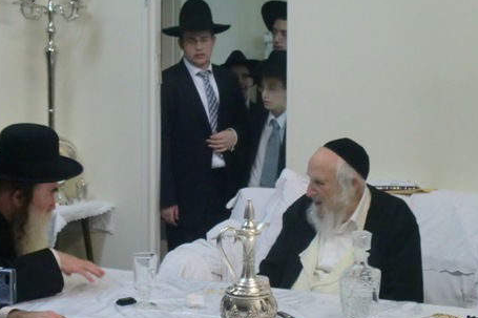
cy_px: 126
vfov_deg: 21.2
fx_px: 849
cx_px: 169
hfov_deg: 31.2
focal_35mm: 64
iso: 250
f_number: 3.1
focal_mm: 6.3
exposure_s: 1/60
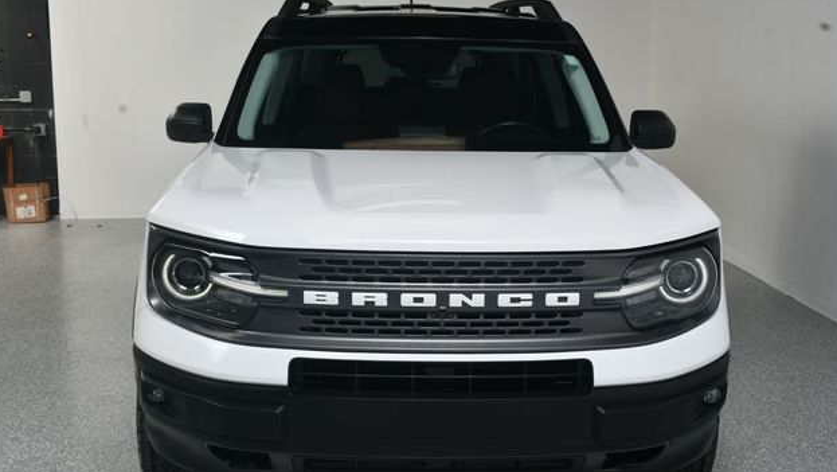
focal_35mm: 43
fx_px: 955
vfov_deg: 27.7
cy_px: 239
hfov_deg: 47.3
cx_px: 422
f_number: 13
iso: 100
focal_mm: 27
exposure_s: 1/160
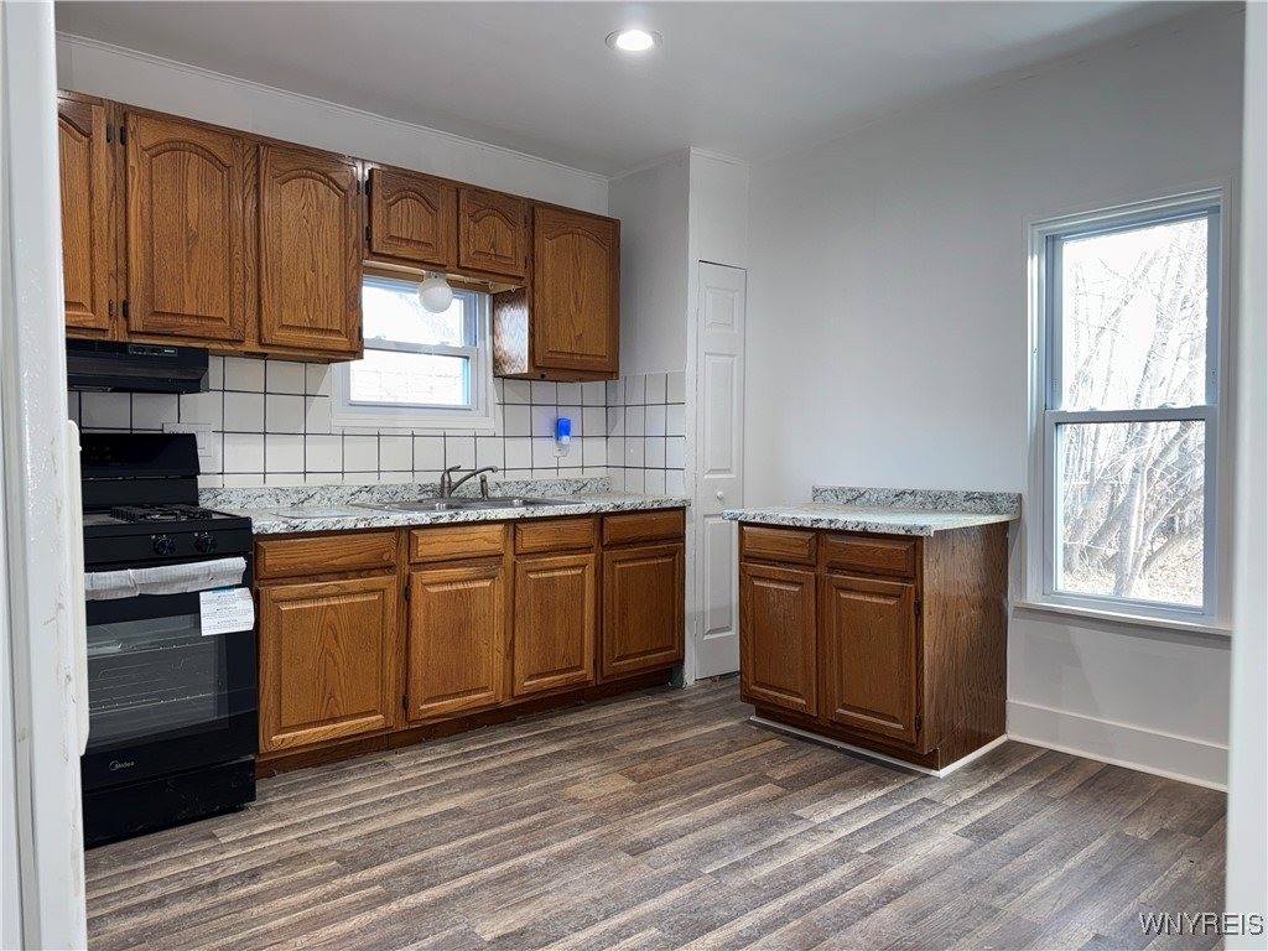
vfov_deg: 56.8
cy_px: 476
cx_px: 634
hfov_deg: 71.6
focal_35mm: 24
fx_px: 879
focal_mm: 6.76
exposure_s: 1/23
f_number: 1.78
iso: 64
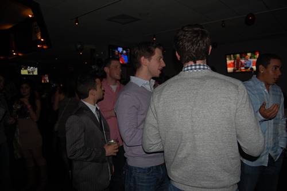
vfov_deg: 47.8
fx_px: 215
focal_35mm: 27
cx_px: 144
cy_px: 96
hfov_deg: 67.4
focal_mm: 18
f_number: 3.5
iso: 400
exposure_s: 1/60
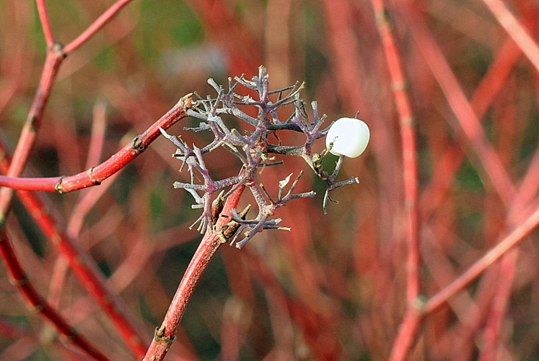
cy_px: 180
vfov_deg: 25.8
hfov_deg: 37.8
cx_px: 270
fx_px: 787
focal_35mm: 52
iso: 400
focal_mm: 35
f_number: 8
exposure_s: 1/125
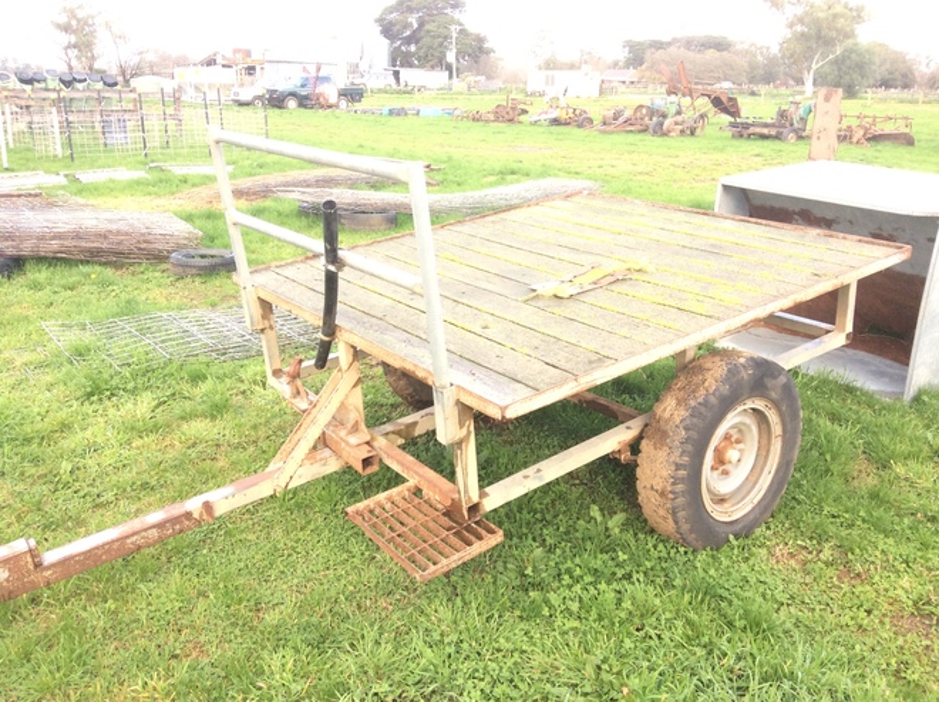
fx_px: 867
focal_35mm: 32
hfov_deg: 56.9
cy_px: 351
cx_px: 470
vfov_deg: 44.1
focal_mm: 3.3
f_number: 2.4
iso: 40
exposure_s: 1/100
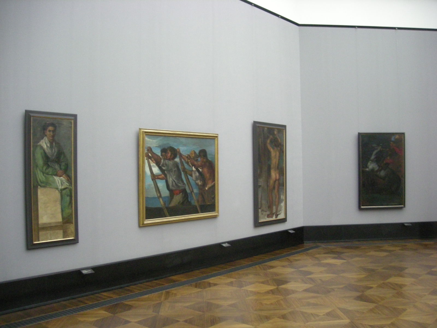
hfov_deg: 52.6
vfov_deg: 40.7
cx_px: 218
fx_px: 442
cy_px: 164
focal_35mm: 35
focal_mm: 5.7
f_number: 2.8
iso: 400
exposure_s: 1/37.2
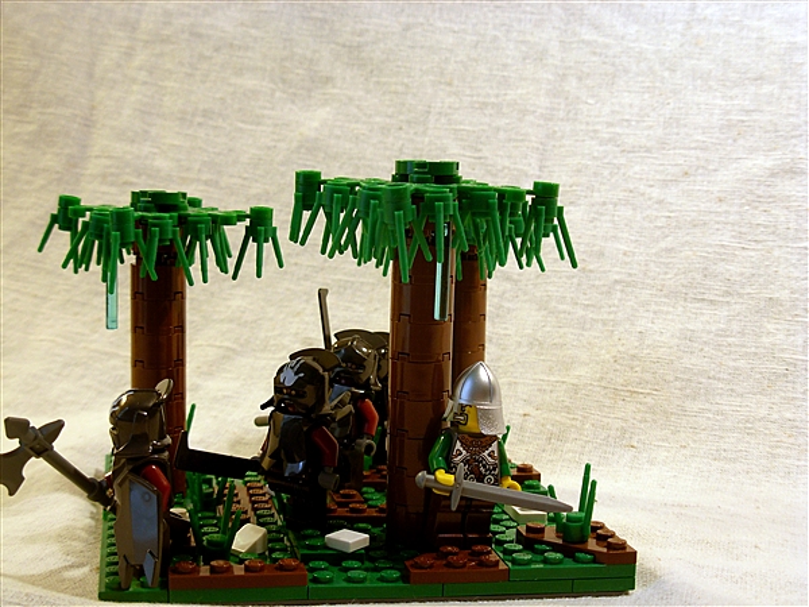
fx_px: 1496
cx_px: 404
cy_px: 304
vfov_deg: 22.9
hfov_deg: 30.3
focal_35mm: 64
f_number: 3.4
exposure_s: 1/27.6
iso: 79
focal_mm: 10.5
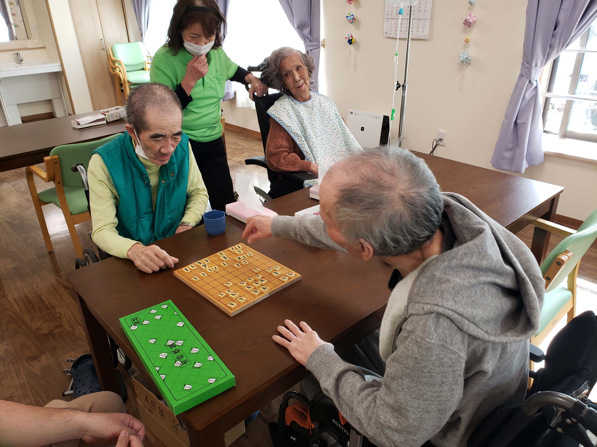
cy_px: 224
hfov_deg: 67.3
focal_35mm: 26
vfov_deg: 53.1
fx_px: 448
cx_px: 298
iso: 80
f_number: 2.4
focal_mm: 4.3
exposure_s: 1/50
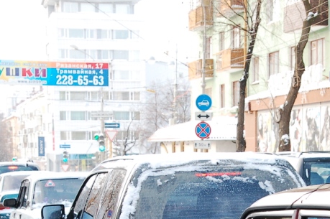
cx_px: 213
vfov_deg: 12.6
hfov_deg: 19.1
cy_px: 224
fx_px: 980
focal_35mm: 107
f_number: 6.3
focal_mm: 32
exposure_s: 1/160
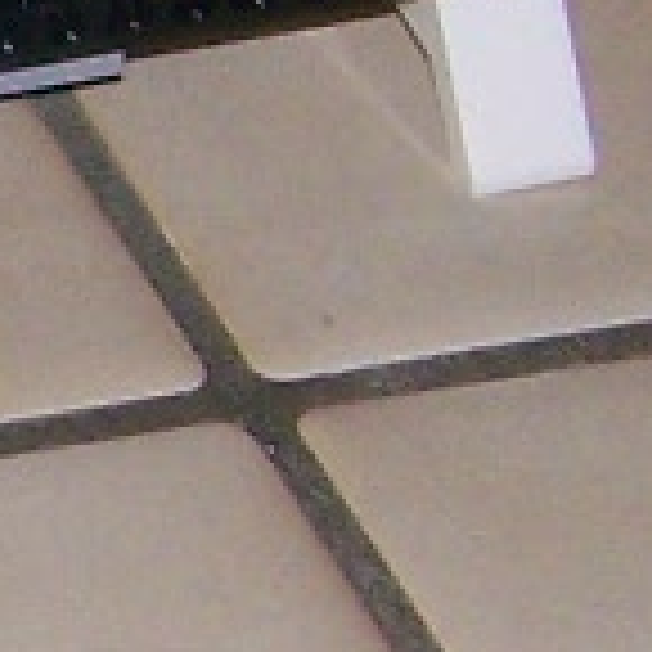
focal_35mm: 347
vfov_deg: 5.0
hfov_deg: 4.8
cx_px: -1475
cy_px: 414
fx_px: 7394
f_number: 2.8
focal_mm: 6.3
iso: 160
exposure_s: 1/60
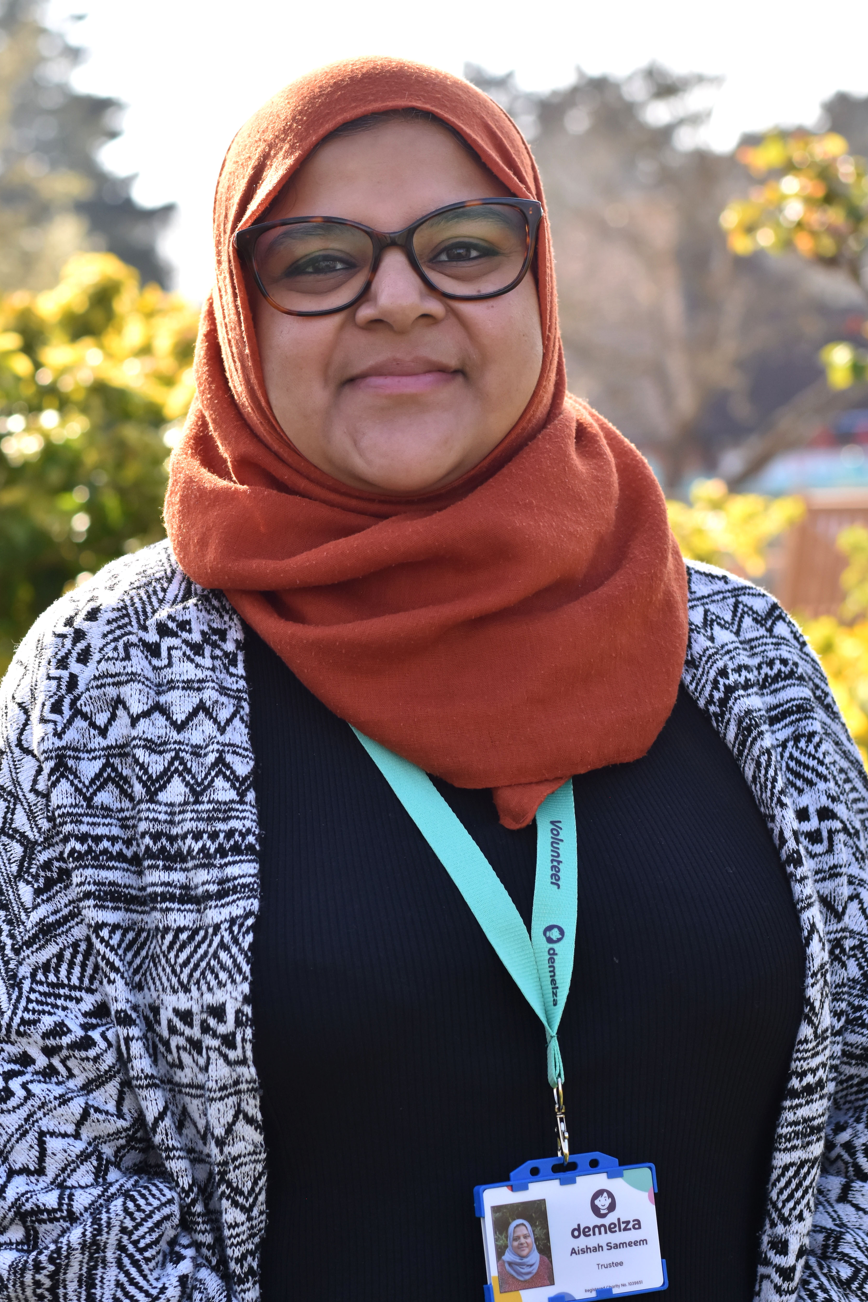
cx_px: 411
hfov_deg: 15.2
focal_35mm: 90
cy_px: 577
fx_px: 3255
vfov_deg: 22.6
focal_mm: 50
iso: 400
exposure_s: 1/1000
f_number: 4
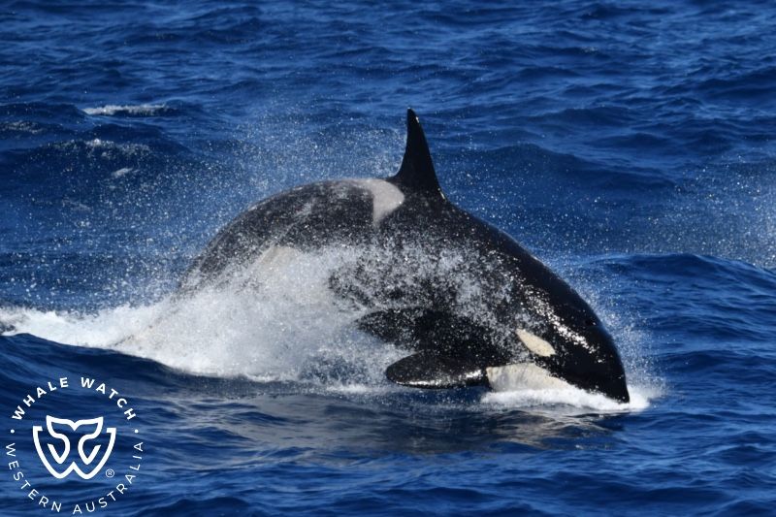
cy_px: 258
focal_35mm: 380
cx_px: 388
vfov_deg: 3.6
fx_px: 8189
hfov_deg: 5.4
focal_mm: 380
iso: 800
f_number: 6
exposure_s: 1/8000
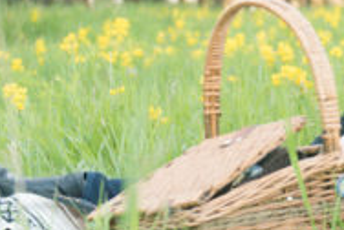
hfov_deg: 13.7
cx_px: 414
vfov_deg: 9.4
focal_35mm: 145
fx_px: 1388
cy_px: -24
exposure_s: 1/1000
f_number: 2.8
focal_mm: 44
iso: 640
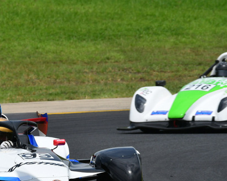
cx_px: 8
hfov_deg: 2.4
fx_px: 5348
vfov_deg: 1.9
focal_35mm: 796
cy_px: 139
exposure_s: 1/640
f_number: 11
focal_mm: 290
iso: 320
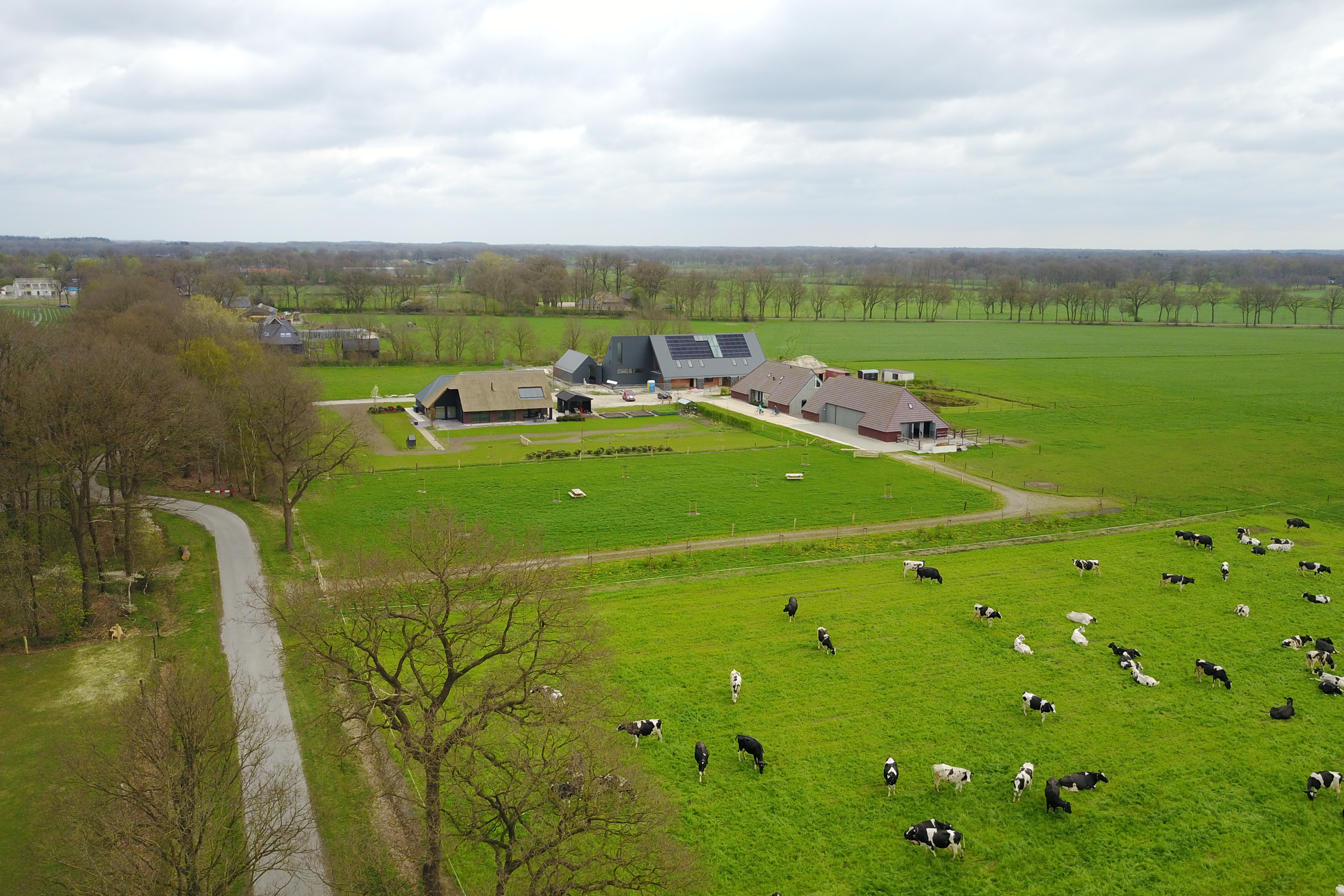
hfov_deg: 65.5
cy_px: 421
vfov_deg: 46.4
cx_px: 683
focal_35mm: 28
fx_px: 1045
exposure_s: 1/698
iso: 100
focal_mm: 4.73
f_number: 2.2
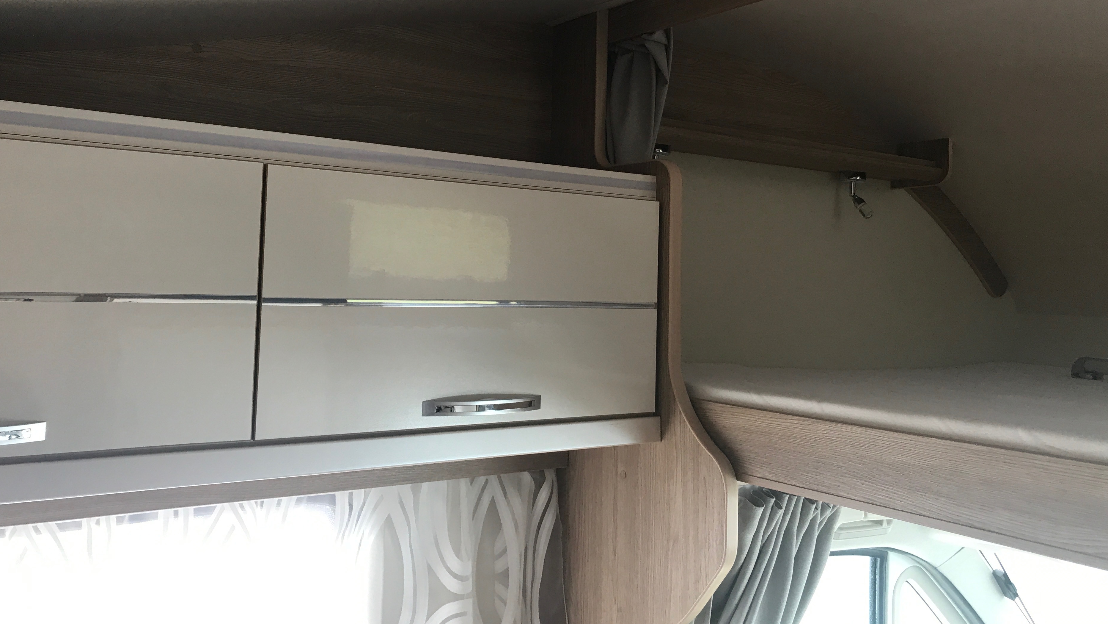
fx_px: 970
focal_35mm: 33
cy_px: 233
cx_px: 579
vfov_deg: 35.4
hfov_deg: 59.5
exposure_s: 1/33
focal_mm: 3.99
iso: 20
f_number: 1.8
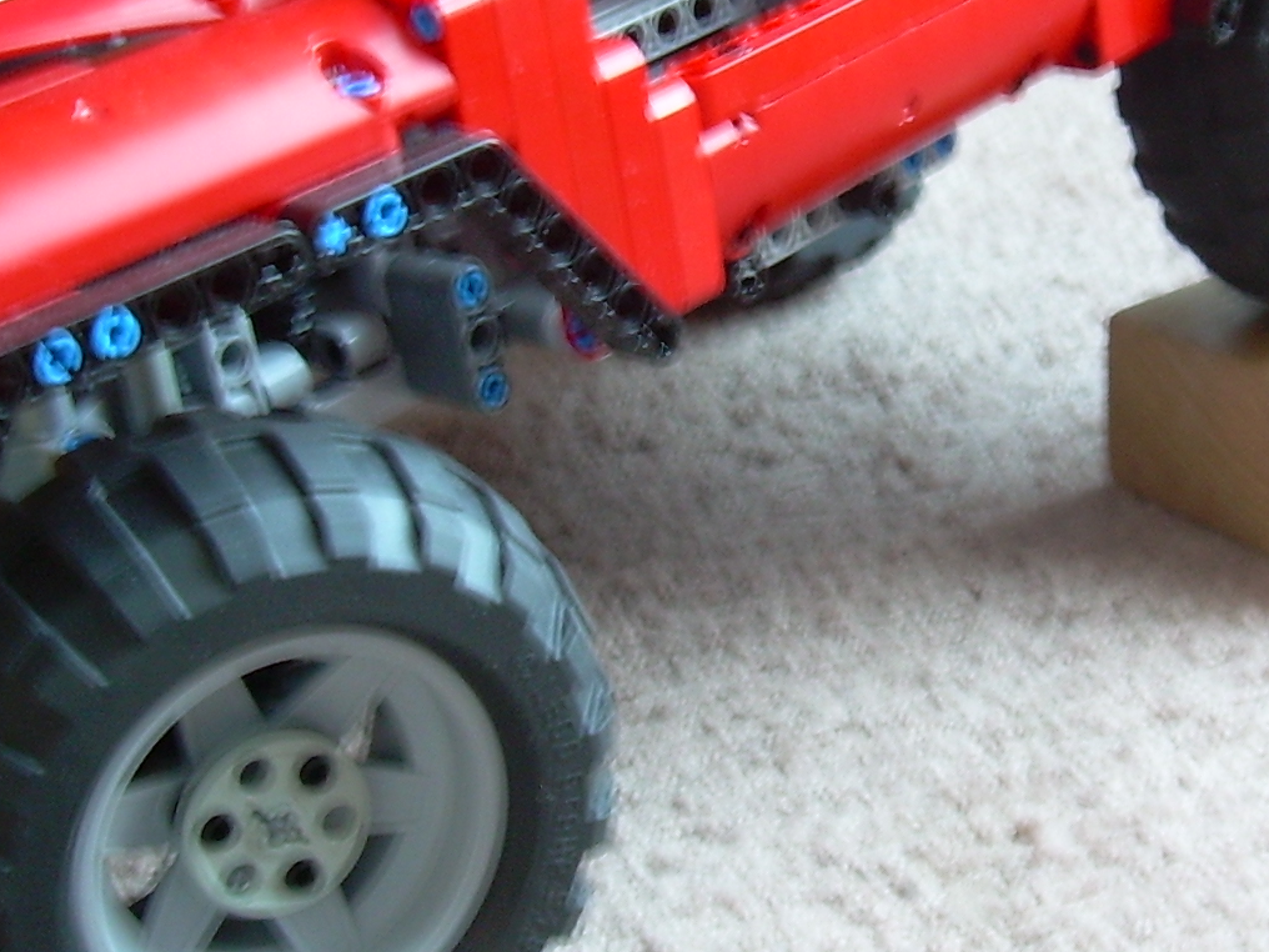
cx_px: 936
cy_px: 242
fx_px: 3116
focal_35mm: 85
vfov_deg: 17.3
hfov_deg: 22.8
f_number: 2.8
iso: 65
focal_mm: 6.3
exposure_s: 1/2.6
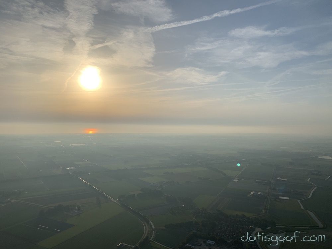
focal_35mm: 26
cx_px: 166
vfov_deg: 53.1
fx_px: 249
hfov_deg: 67.3
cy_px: 124
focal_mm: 4.25
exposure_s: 1/8696
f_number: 1.8
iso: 25
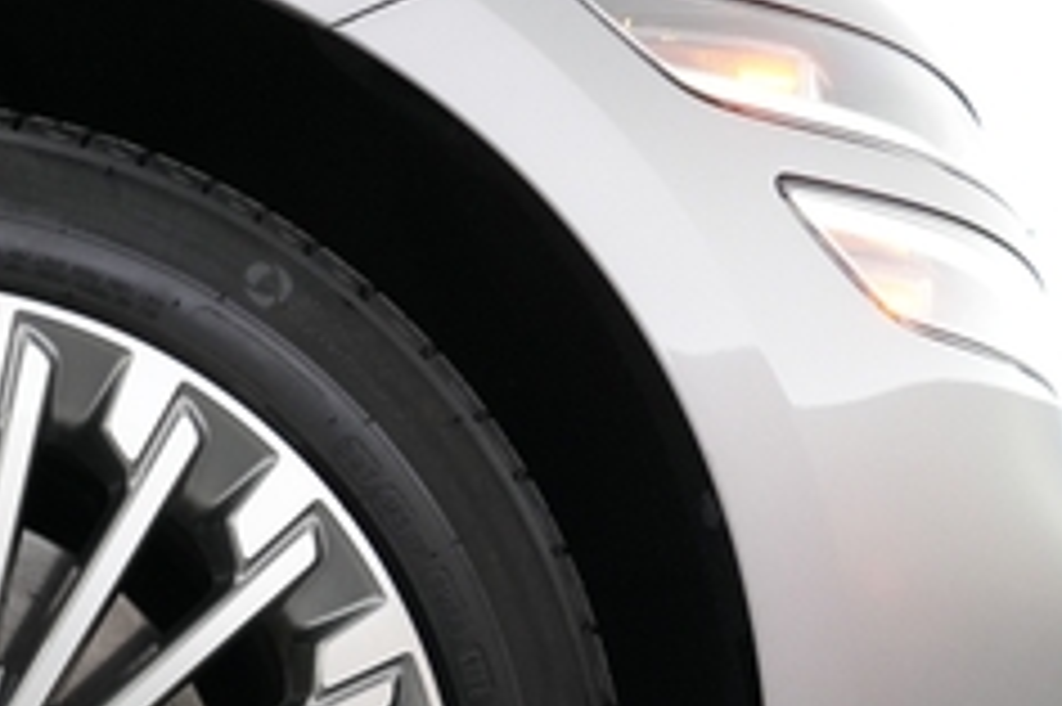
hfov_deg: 28.1
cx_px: -122
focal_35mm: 65
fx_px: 1916
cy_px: 872
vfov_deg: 19.5
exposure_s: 1/160
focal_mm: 24
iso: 5000
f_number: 2.8
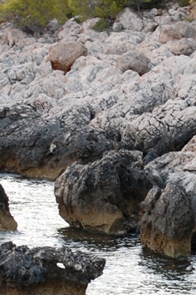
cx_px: 155
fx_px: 1624
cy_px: 222
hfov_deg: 6.9
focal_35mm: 198
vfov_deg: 10.4
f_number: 7.1
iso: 800
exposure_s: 1/25
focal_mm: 55
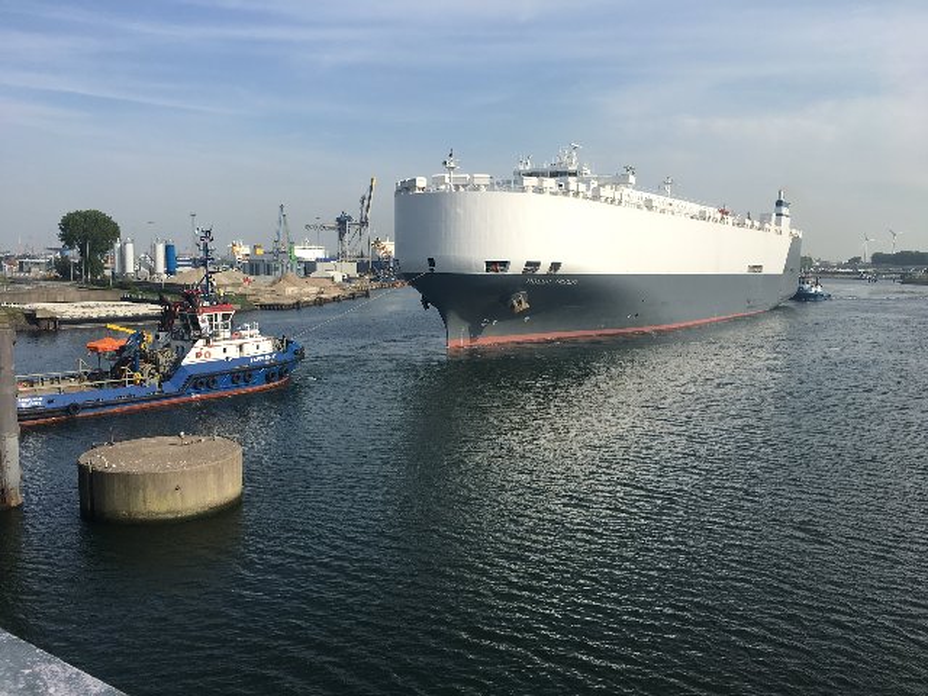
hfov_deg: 61.7
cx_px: 464
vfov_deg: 48.2
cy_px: 348
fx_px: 777
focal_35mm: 29
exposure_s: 1/1425
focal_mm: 4.15
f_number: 2.2
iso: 25
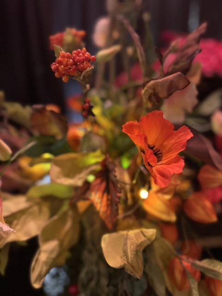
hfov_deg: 56.8
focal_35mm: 24
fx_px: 205
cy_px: 148
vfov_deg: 71.6
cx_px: 111
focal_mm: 6.86
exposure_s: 1/33
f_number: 1.78
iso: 800
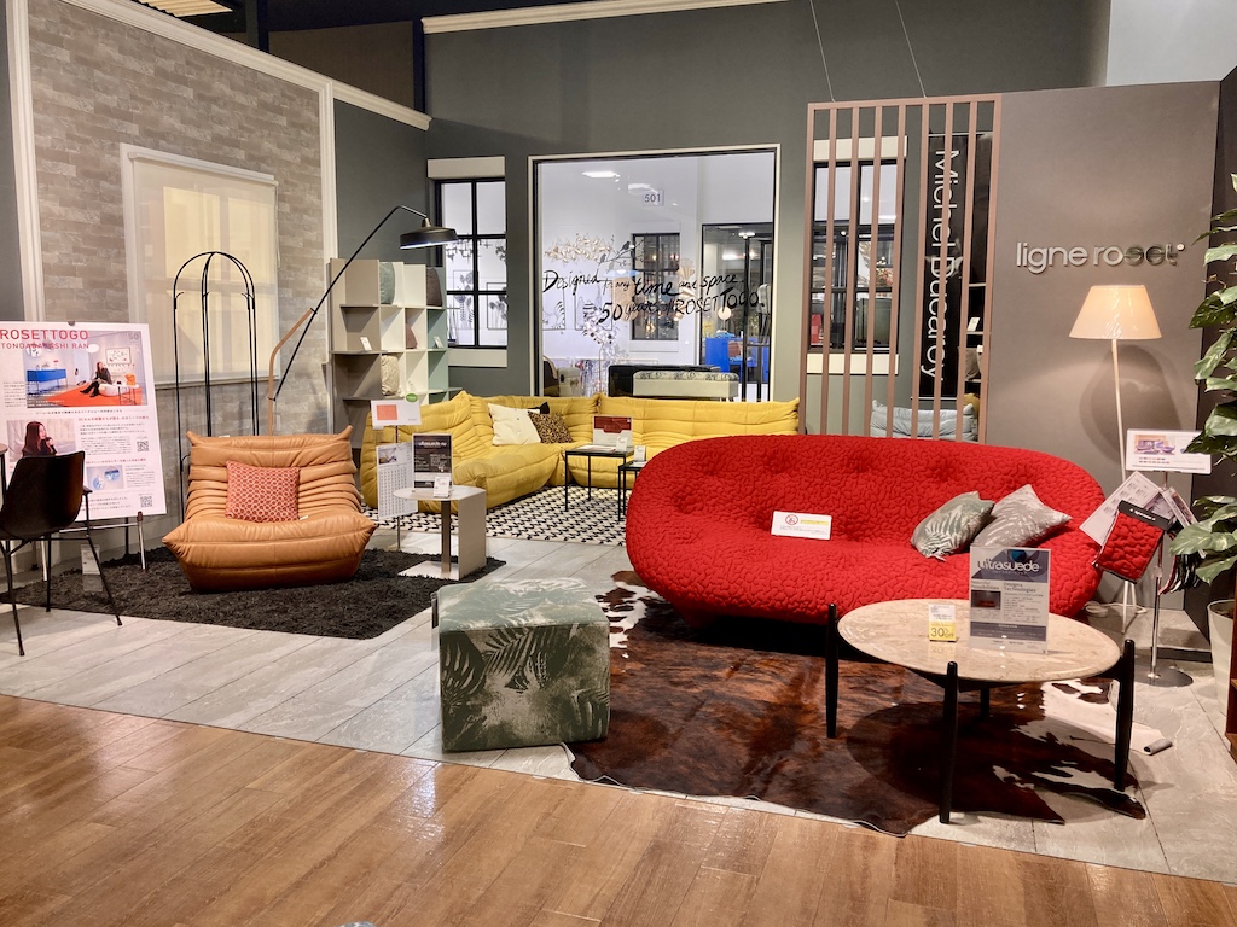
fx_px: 1001
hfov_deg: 63.4
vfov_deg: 49.7
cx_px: 618
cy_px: 464
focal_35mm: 28
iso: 100
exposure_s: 1/60
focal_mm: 3.99
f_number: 1.8
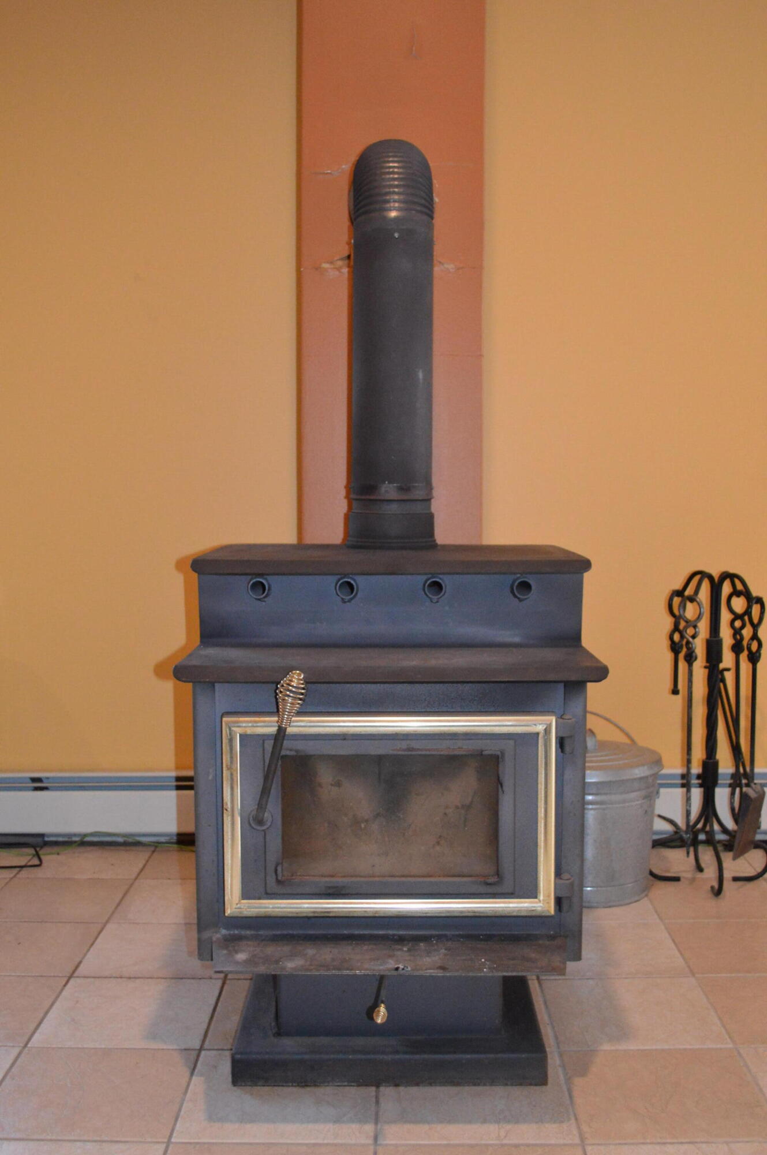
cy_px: 578
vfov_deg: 49.6
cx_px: 384
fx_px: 1249
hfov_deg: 34.1
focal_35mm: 39
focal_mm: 26
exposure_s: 1/60
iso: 2800
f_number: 4.2
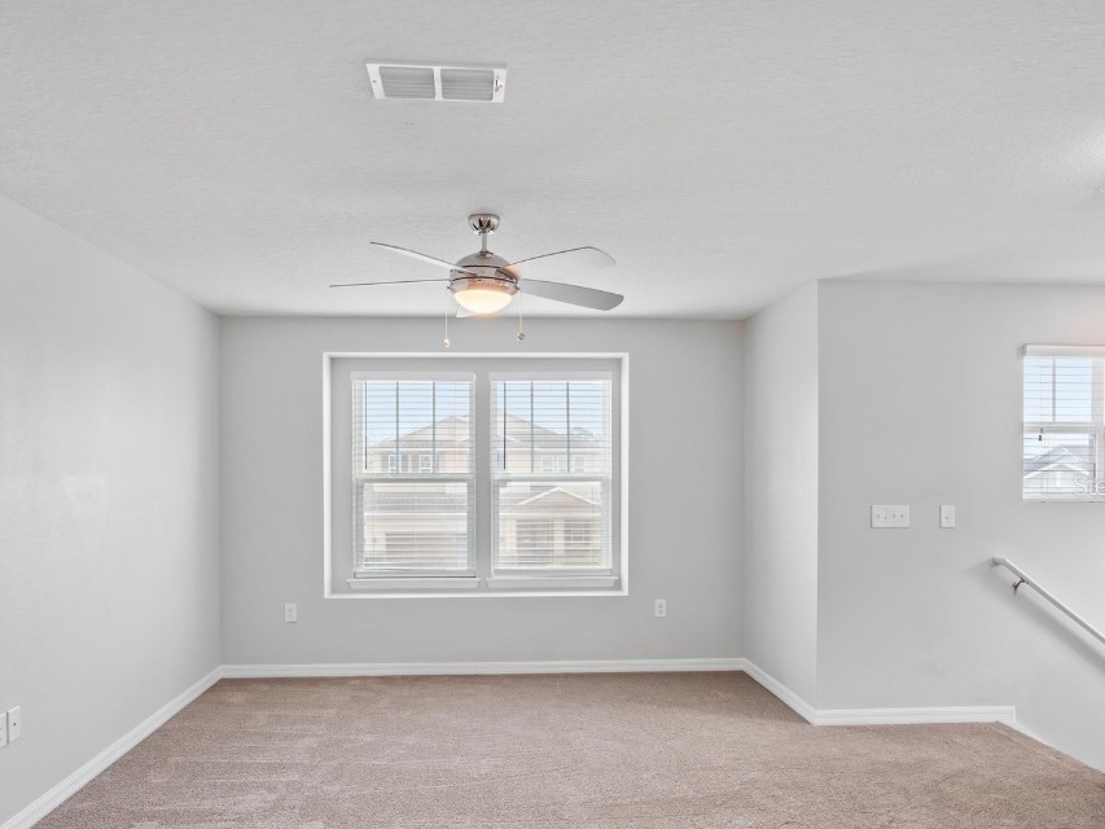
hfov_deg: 71.6
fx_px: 766
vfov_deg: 56.5
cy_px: 484
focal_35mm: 24
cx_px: 532
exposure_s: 1/60
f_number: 8
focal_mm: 10
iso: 1600
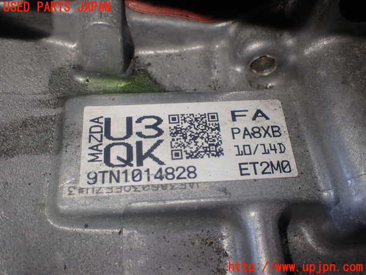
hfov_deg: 51.4
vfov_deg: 39.7
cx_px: 183
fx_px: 381
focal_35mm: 36
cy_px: 138
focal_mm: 6.37
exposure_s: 1/80
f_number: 2.5
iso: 125
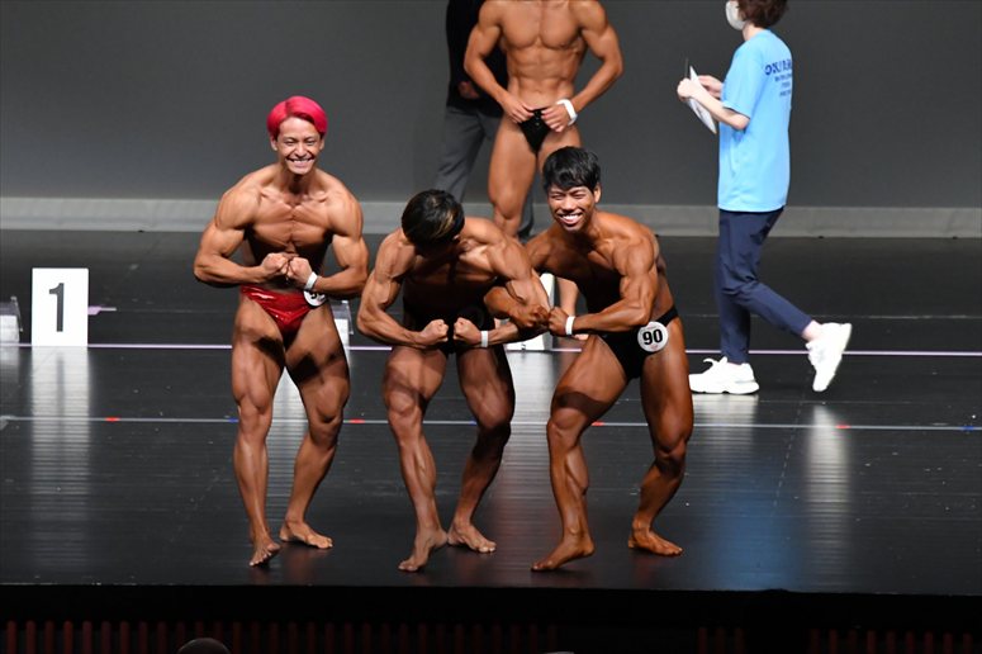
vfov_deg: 4.8
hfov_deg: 7.2
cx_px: 491
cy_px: 327
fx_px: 7770
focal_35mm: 285
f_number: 5.6
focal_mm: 190
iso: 5000
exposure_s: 1/400
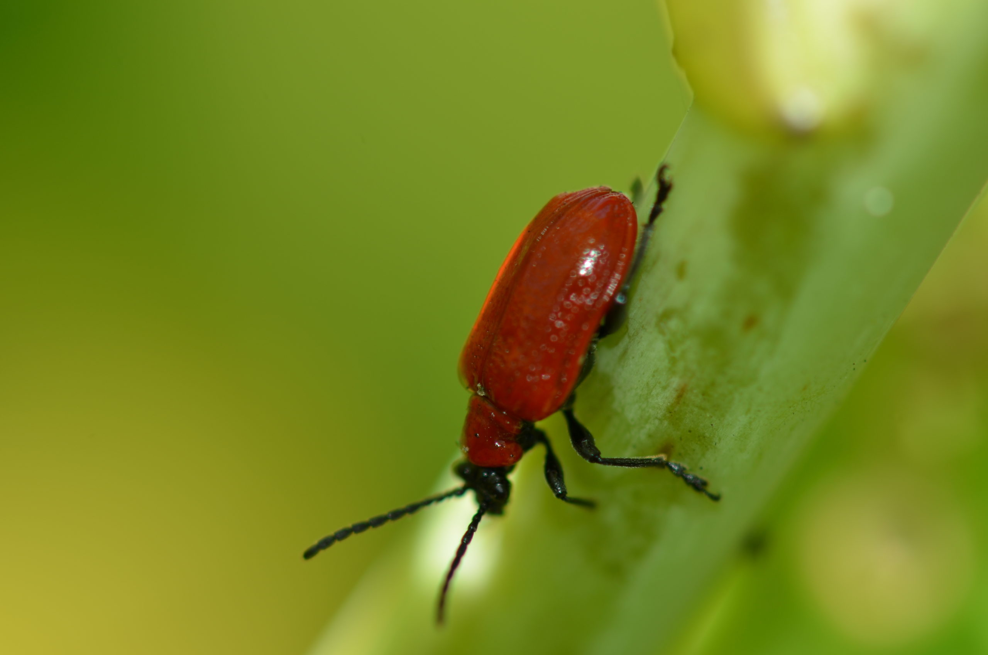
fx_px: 4314
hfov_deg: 13.1
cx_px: 494
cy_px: 328
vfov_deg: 8.7
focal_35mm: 158
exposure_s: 1/250
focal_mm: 105
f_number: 5.6
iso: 100
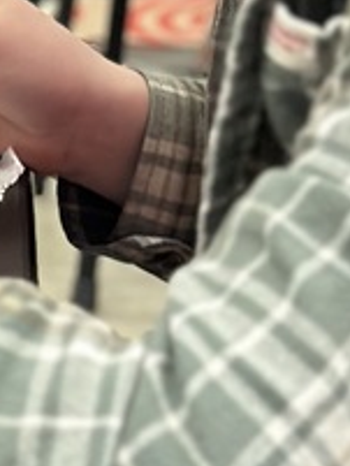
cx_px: -304
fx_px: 3286
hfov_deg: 6.0
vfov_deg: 8.1
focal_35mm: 244
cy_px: -46
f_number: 1.78
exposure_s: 1/60
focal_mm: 6.86
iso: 250
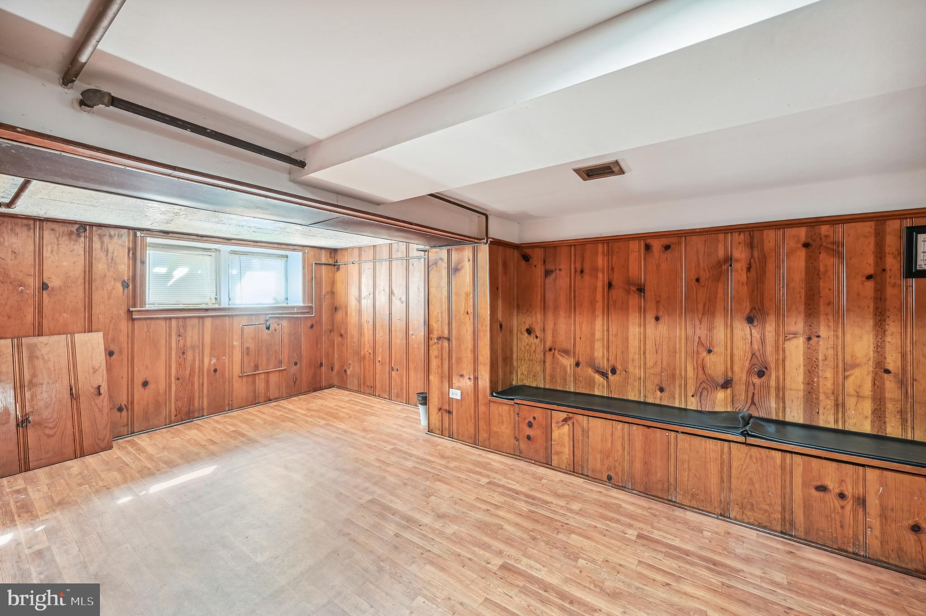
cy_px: 308
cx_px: 463
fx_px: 360
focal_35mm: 14
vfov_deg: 81.1
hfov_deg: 104.3
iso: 100
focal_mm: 14
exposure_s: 2.5
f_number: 8
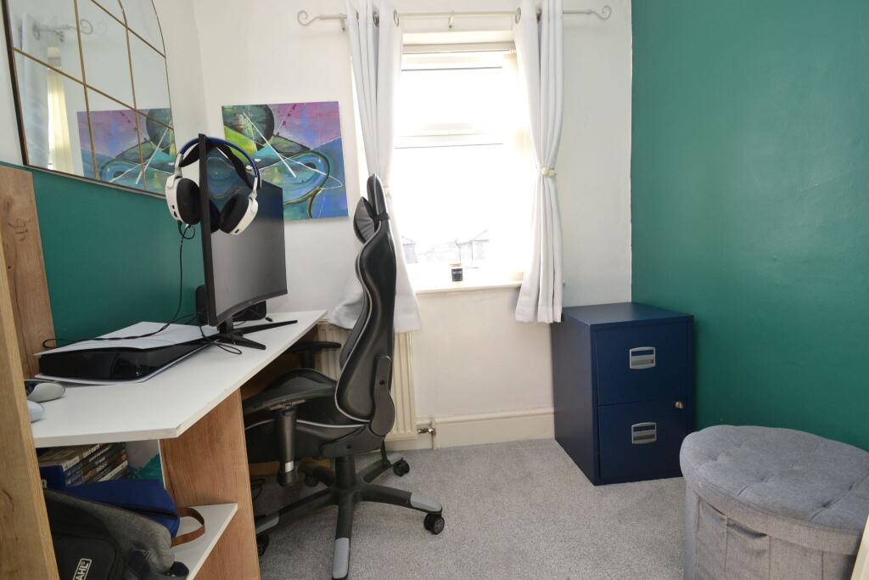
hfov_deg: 100.4
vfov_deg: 77.3
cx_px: 434
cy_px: 290
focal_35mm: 15
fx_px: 362
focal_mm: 10
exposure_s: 1/125
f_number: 5.6
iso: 360
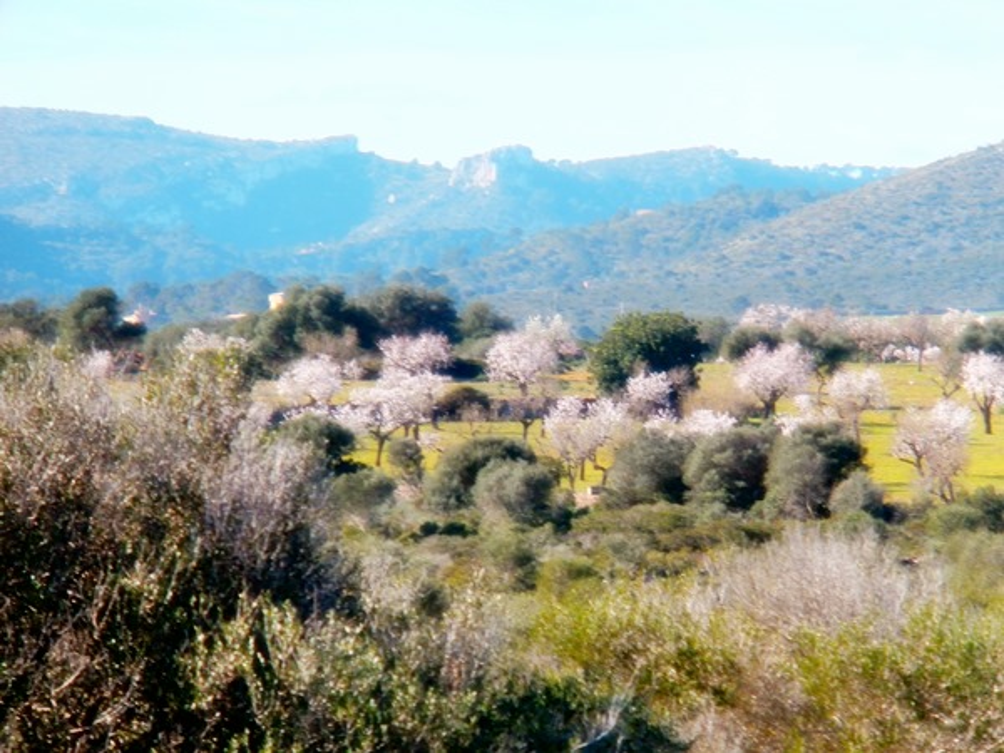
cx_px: 502
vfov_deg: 5.0
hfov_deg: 6.6
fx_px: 8701
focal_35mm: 300
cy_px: 376
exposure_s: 1/200
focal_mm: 52.5
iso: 100
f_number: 5.9
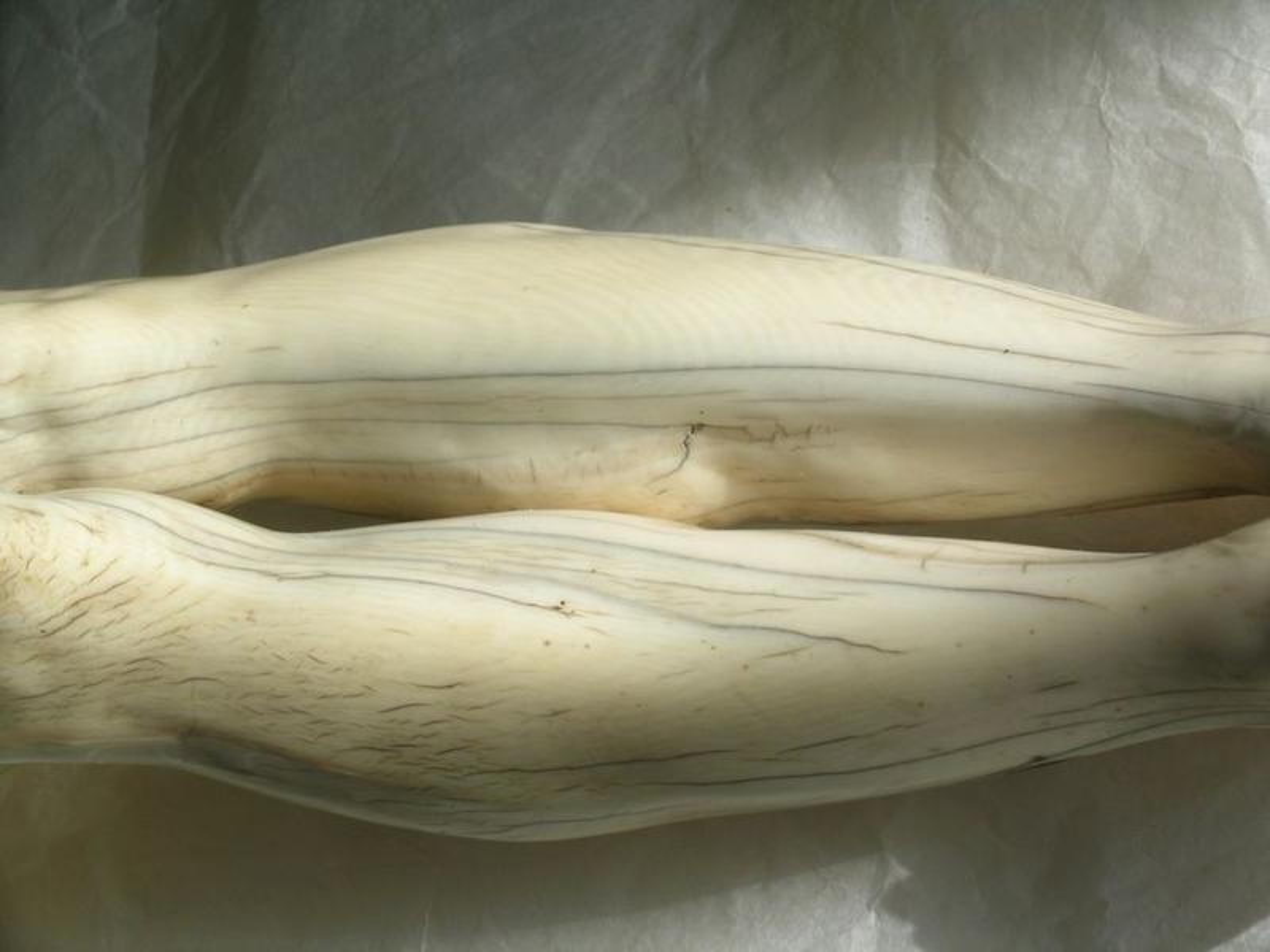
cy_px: 476
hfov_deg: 26.0
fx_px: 2752
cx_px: 635
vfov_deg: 19.6
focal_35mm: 75
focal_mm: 15.6
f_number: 8
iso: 50
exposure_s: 1/230
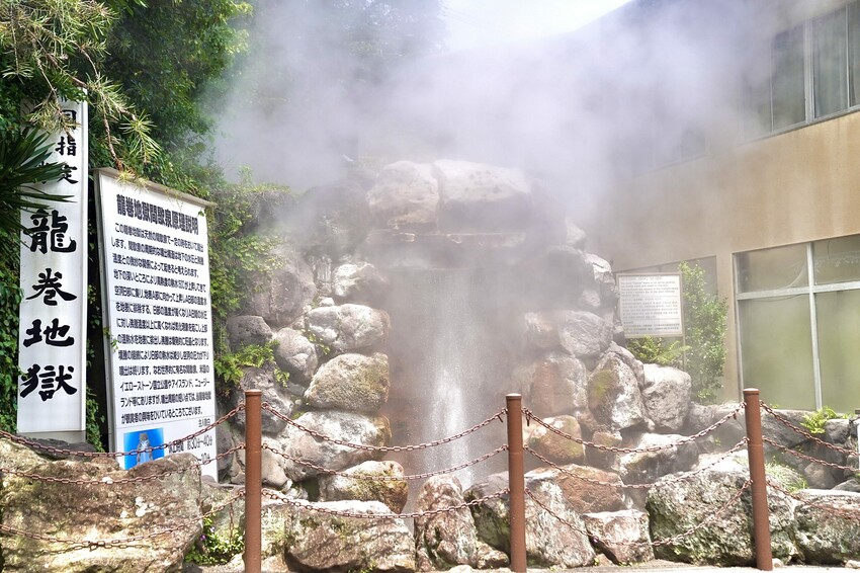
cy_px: 286
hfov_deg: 41.1
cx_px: 430
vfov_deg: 28.1
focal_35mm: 48
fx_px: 1146
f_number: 3.2
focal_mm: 48
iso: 800
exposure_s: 1/5000
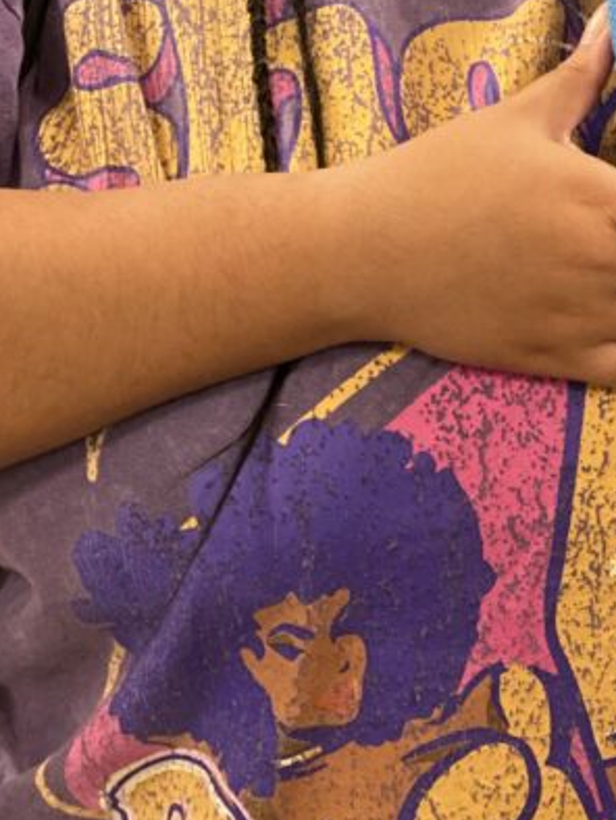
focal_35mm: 135
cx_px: 614
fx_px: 3200
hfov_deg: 10.9
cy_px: 40
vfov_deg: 14.4
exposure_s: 1/40
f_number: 2
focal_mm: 6
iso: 400
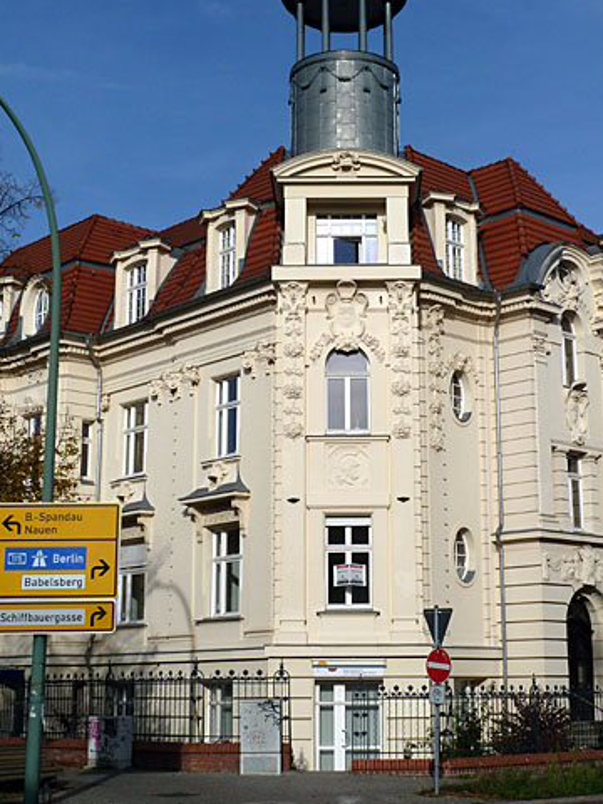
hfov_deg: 24.4
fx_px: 1394
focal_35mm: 60
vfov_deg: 32.1
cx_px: 348
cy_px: 325
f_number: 5.6
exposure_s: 1/640
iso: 80
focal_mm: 7.9
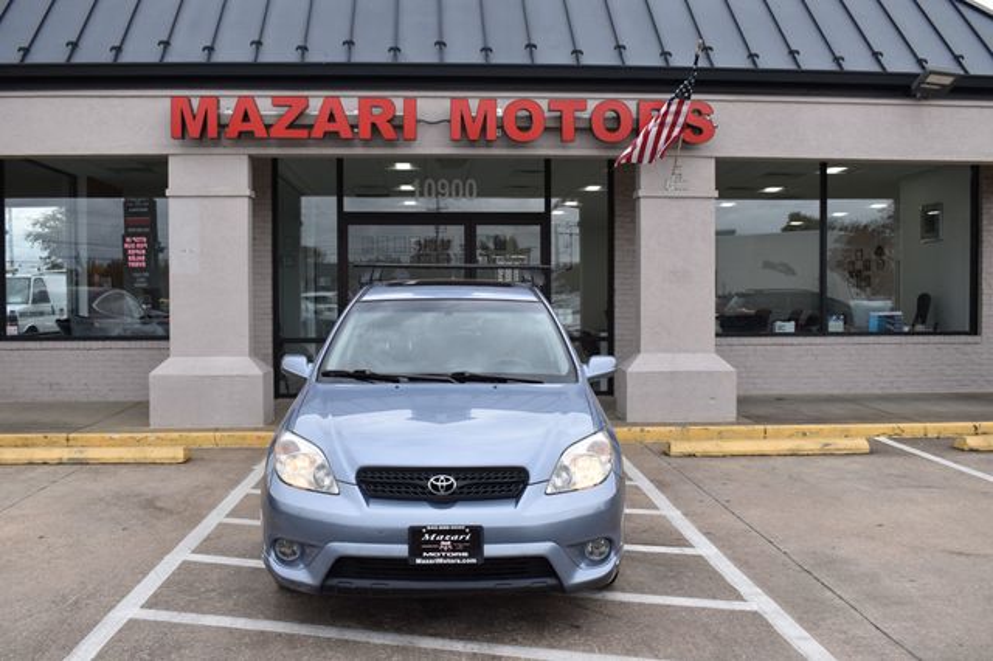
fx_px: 951
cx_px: 496
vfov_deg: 38.3
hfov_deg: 55.1
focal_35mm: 34
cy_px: 330
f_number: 6.3
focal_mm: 23
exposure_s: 1/200
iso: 200
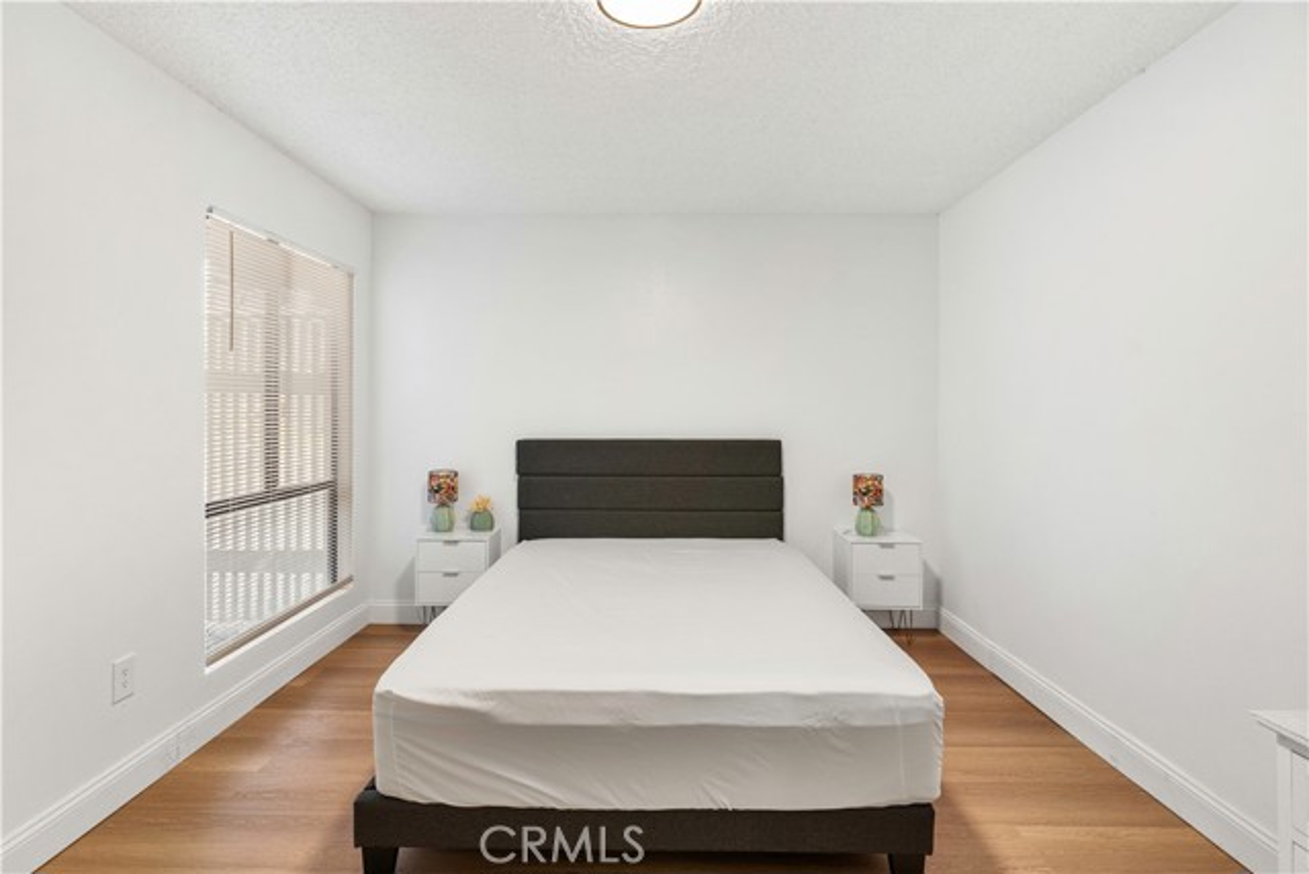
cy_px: 437
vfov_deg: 70.5
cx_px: 654
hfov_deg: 93.3
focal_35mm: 17
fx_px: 618
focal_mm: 17
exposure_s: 1/2.5
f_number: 6.3
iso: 400
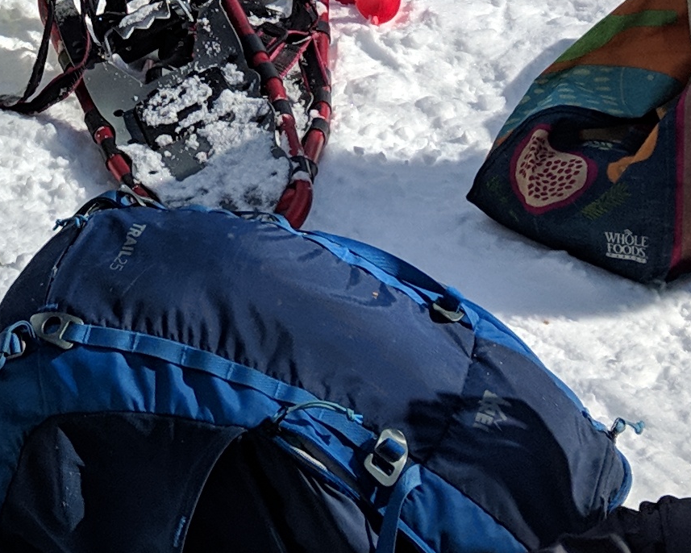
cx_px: 119
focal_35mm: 124
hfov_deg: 15.4
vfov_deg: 11.5
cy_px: -466
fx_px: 2536
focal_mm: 4.44
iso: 54
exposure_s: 1/7812
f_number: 1.8
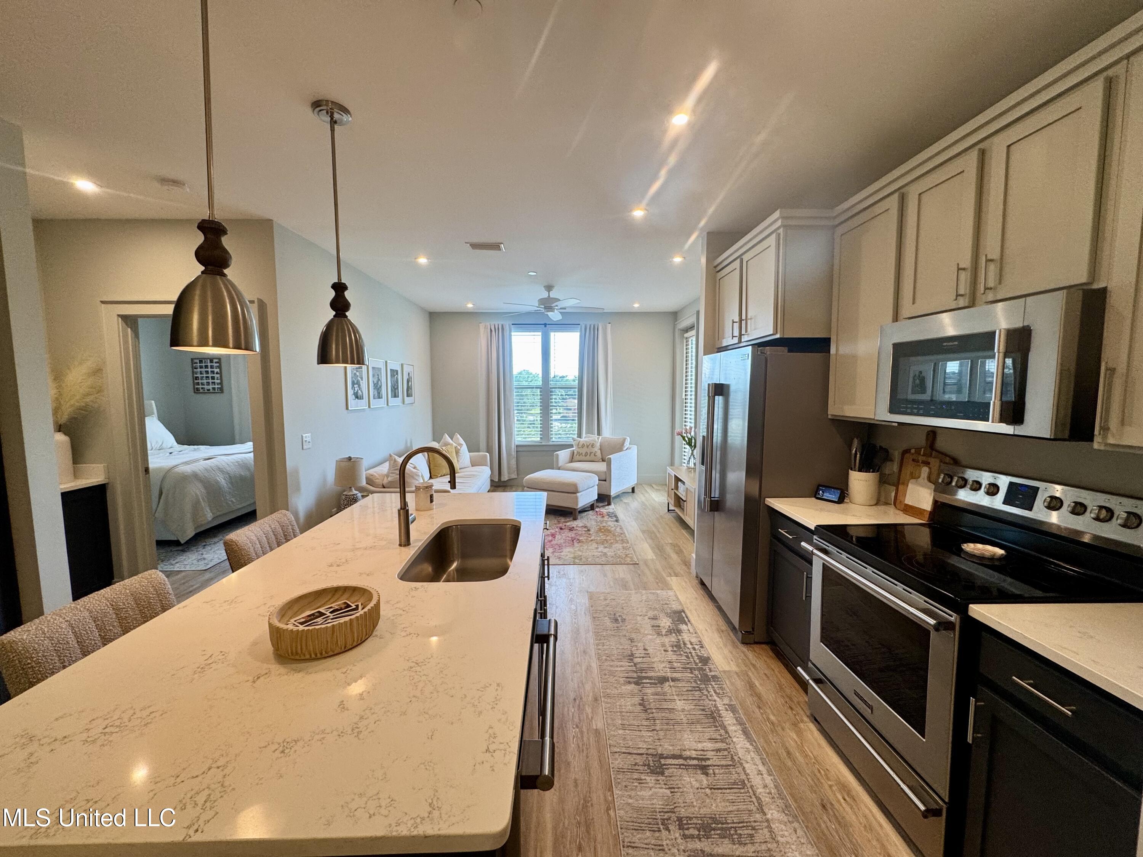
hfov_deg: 102.1
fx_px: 462
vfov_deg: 85.7
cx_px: 572
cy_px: 428
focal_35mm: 14
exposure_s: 1/120
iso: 160
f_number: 2.2
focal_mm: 2.22
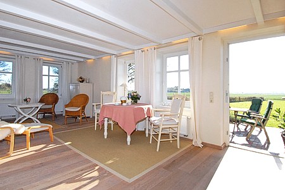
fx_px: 142
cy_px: 95
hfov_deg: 90.0
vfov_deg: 67.4
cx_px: 142
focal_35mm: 18
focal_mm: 12
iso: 800
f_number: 22
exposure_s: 1/80
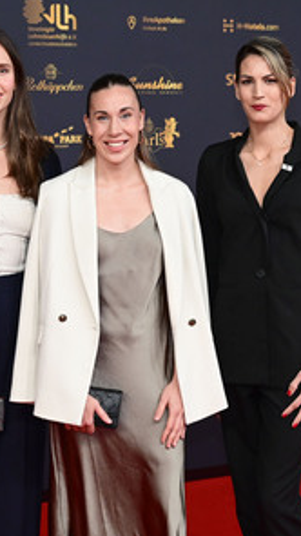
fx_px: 1135
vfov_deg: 26.5
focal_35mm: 80
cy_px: 269
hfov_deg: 15.1
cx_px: 124
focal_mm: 50
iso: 2500
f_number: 5.6
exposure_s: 1/200
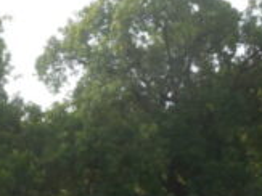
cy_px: 267
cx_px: 0
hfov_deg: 19.5
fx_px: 741
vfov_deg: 14.3
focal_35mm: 98
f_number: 3.1
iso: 125
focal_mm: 4.5
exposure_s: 1/800
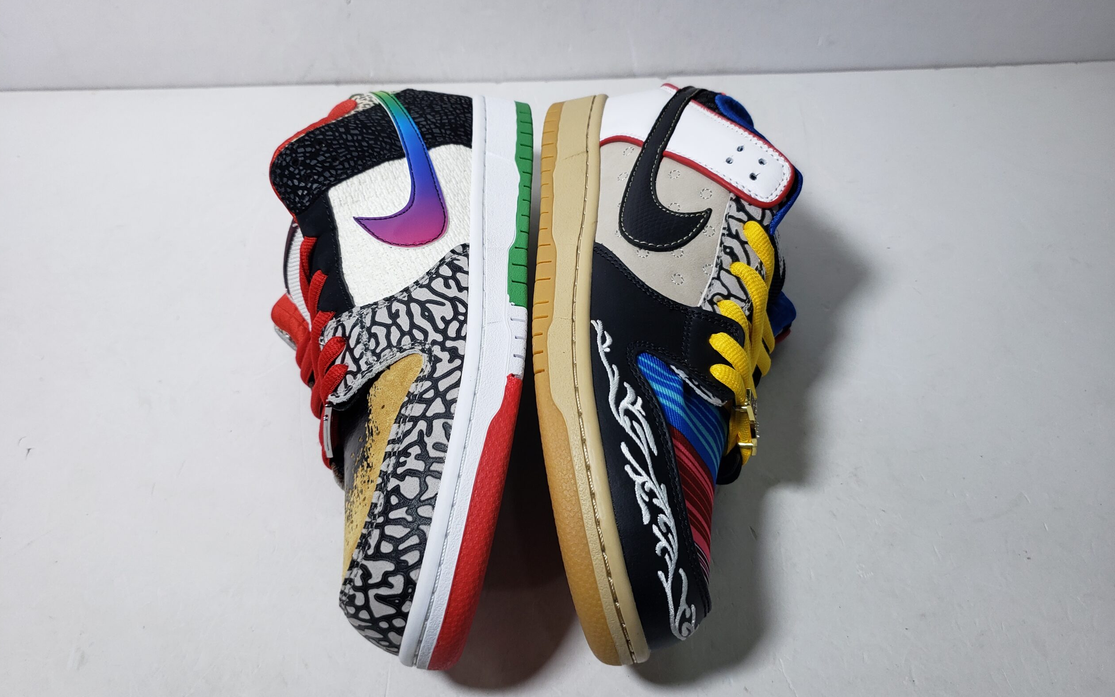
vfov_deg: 44.5
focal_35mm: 28
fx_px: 851
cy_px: 321
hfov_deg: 66.5
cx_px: 556
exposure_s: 1/388
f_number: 1.5
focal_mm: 4.3
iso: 50
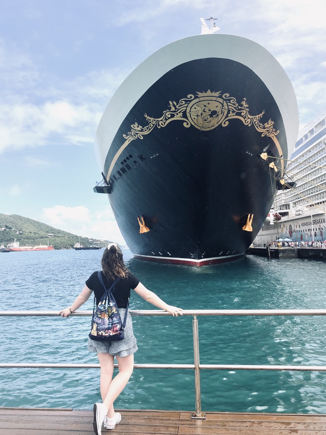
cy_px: 218
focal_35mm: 28
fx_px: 352
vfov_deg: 63.4
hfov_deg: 49.7
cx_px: 163
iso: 20
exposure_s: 1/2525
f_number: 1.8
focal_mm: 3.99
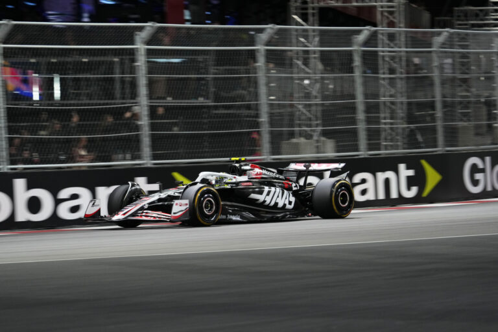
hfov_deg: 7.4
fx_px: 3873
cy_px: 166
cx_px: 249
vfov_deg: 4.9
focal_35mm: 280
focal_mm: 280
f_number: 5.6
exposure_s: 1/320
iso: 2500
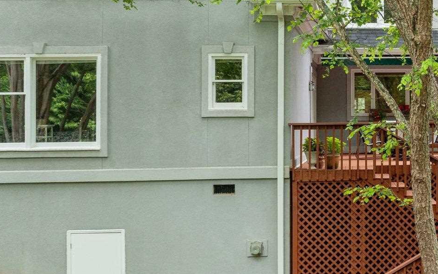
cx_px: 434
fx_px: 657
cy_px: 130
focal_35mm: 55
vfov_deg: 23.6
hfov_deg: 33.8
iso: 100
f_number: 4.5
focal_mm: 12.29
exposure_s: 1/4
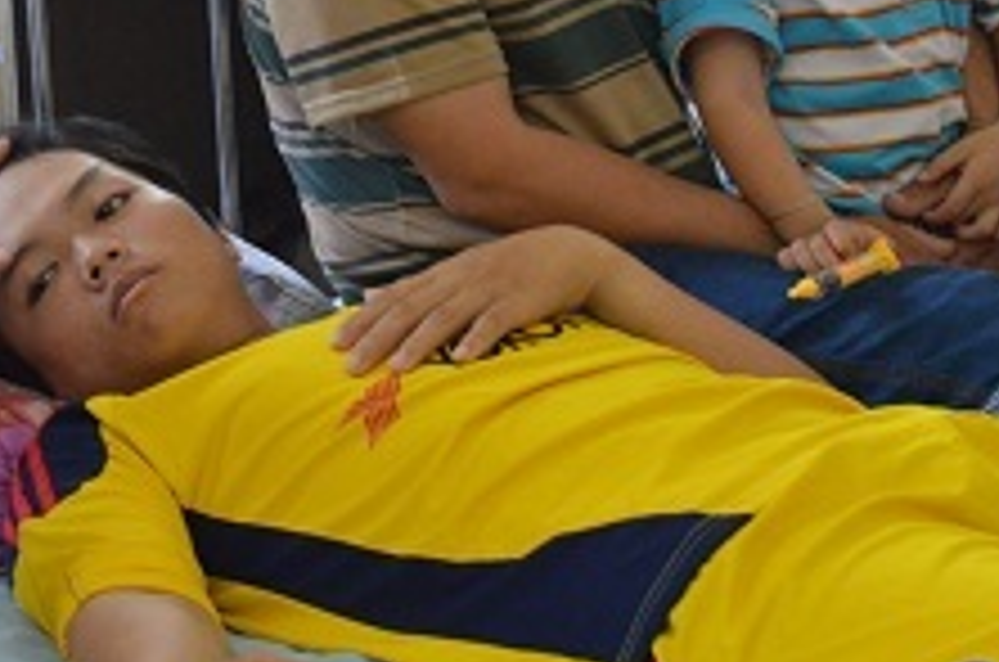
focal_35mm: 169
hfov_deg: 12.2
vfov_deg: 8.1
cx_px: 356
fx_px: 4680
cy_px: 54
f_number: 4.5
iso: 1600
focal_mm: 50
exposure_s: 1/80
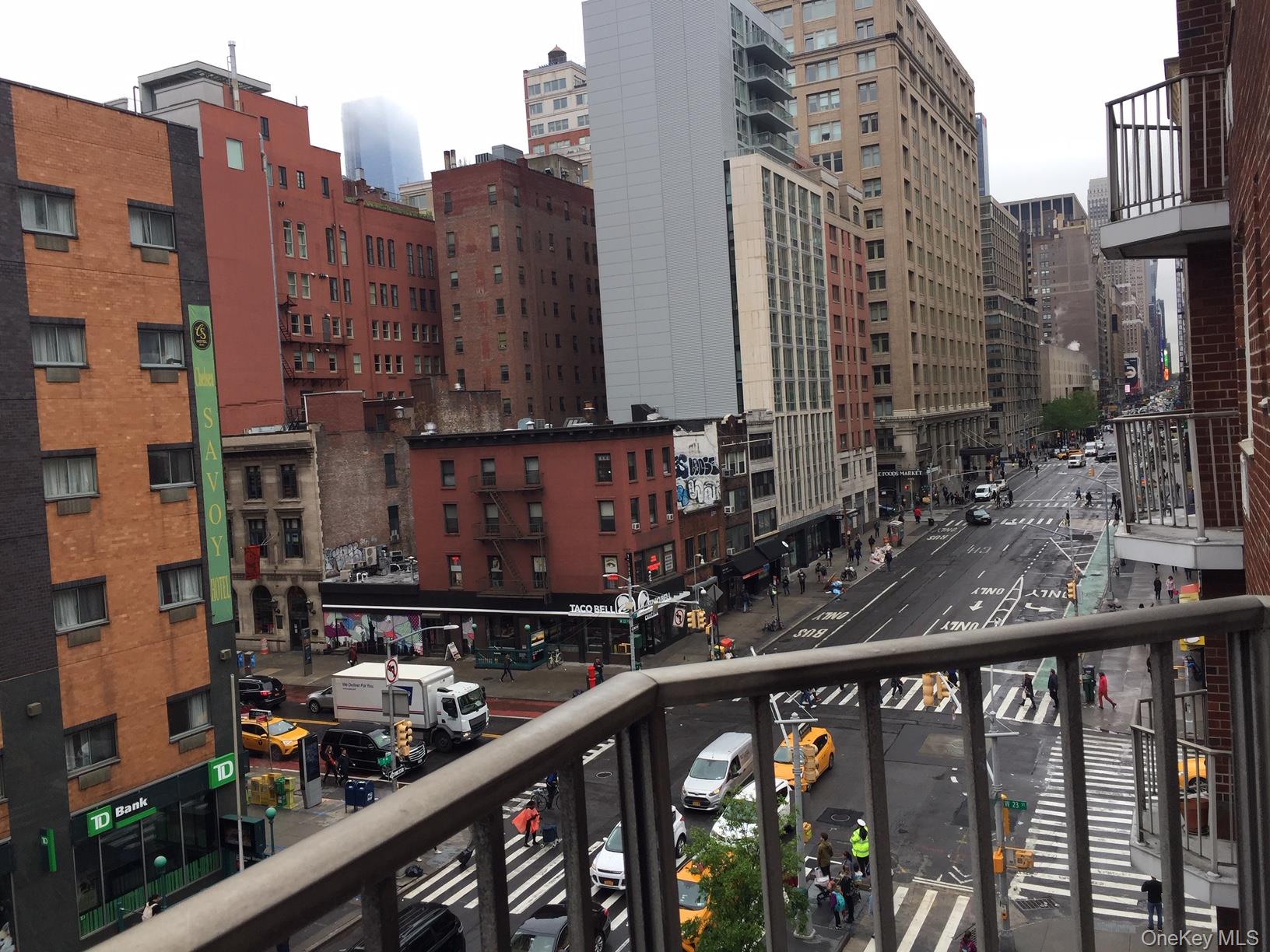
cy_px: 476
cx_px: 635
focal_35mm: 29
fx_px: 1064
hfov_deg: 61.7
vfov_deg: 48.2
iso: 32
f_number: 2.2
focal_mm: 4.15
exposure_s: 1/565
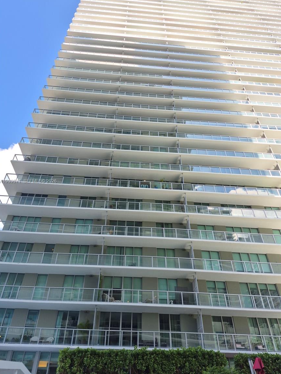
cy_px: 181
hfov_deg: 56.8
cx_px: 143
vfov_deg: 71.6
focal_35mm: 24
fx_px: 260
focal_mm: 5.4
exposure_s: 1/646
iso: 25
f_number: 1.8
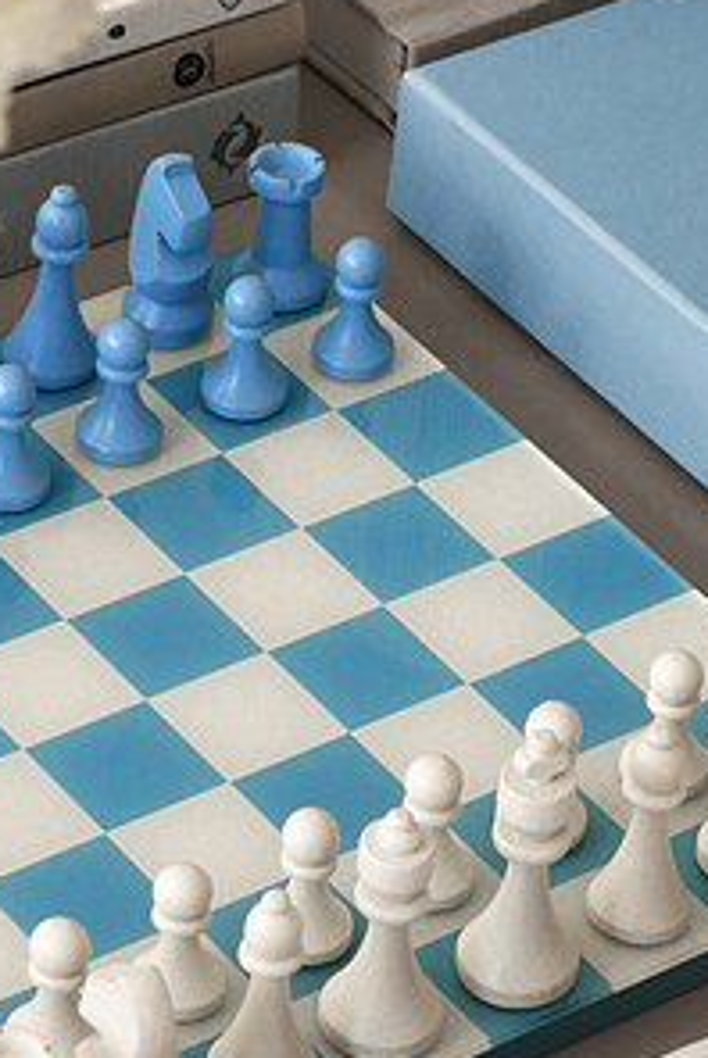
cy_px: 470
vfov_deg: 9.3
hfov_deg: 6.3
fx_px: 6474
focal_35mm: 220
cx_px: 590
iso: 200
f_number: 5.6
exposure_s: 1/125
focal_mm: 34
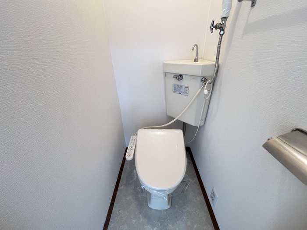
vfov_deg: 89.9
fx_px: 115
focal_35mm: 13
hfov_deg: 106.2
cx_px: 154
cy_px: 115
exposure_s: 1/100
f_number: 1.8
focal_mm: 1.57
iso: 200
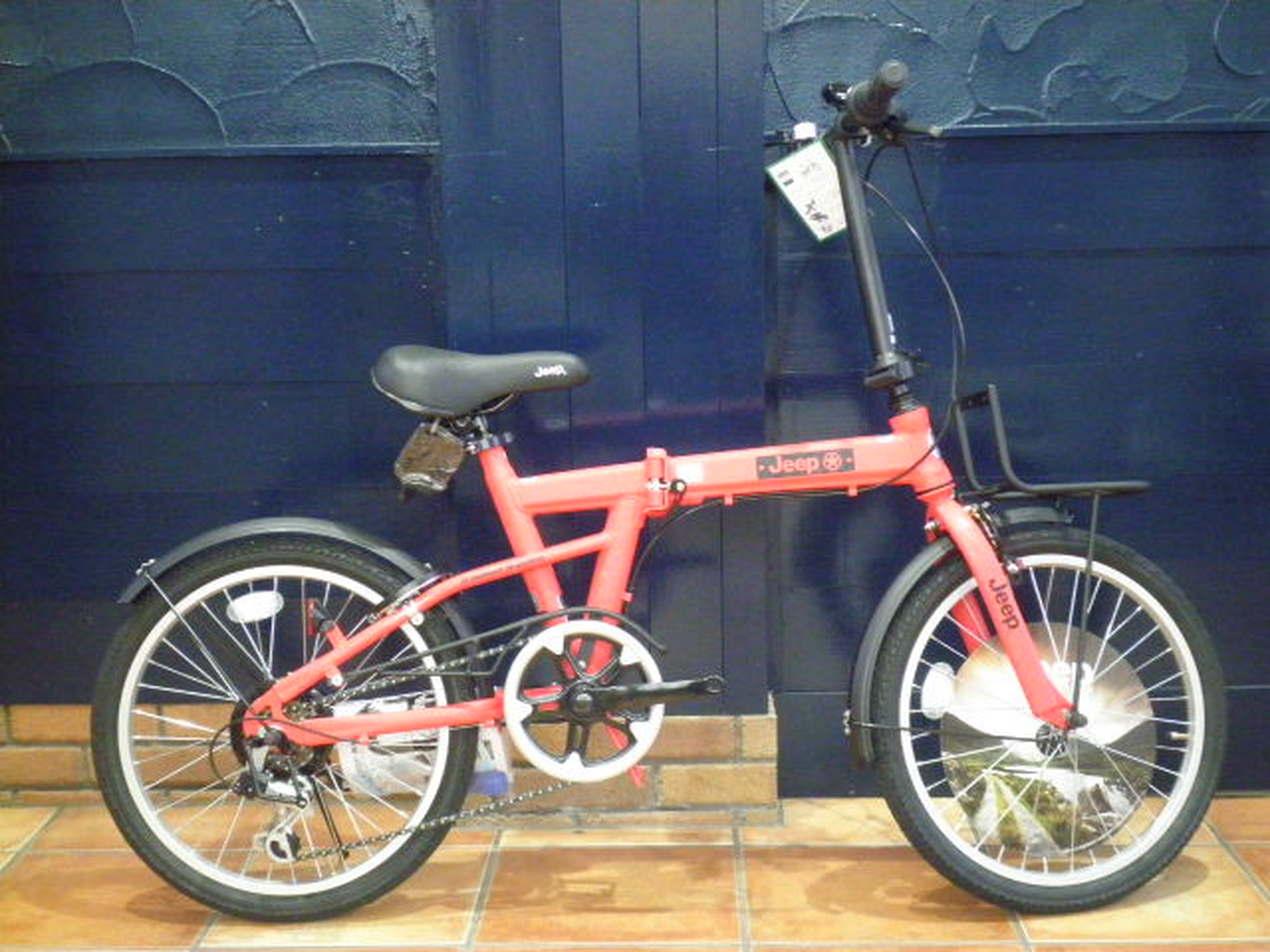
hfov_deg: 40.4
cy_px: 476
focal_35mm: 47
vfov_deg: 30.9
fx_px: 1724
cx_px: 635
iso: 800
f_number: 3.4
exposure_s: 1/40
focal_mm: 8.3
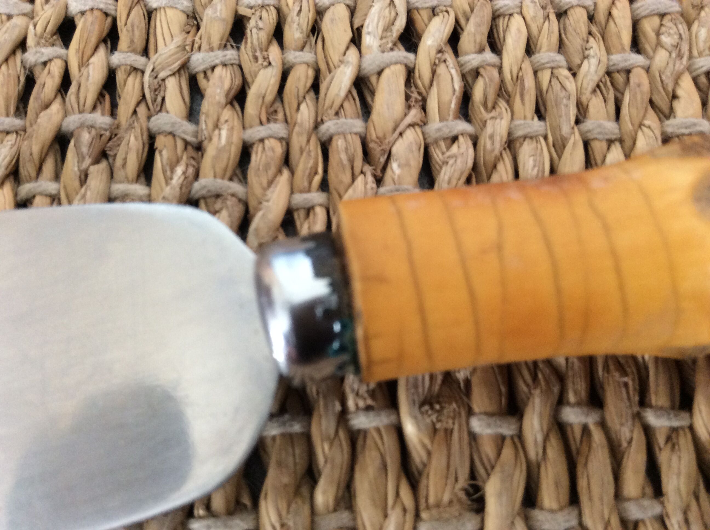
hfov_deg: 56.9
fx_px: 655
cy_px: 265
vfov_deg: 44.1
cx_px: 355
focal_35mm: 32
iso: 125
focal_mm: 3.3
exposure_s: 1/24
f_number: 2.4
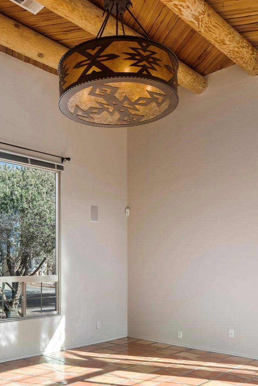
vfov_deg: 54.5
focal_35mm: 34
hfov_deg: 38.6
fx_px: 365
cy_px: 261
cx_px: 93
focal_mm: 16
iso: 250
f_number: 9
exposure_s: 1/80
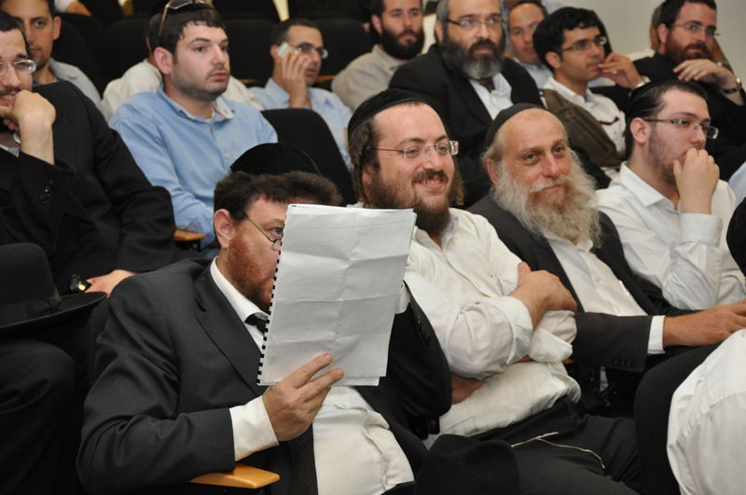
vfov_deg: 15.7
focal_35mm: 87
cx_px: 373
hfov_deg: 23.4
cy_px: 248
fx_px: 1800
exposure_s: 1/60
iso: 800
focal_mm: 58
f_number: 5
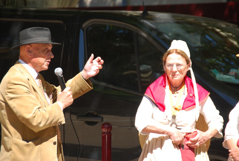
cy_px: 80
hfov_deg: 10.1
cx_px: 120
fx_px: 1348
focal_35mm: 202
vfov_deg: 6.8
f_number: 5.6
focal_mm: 135
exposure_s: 1/160
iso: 100
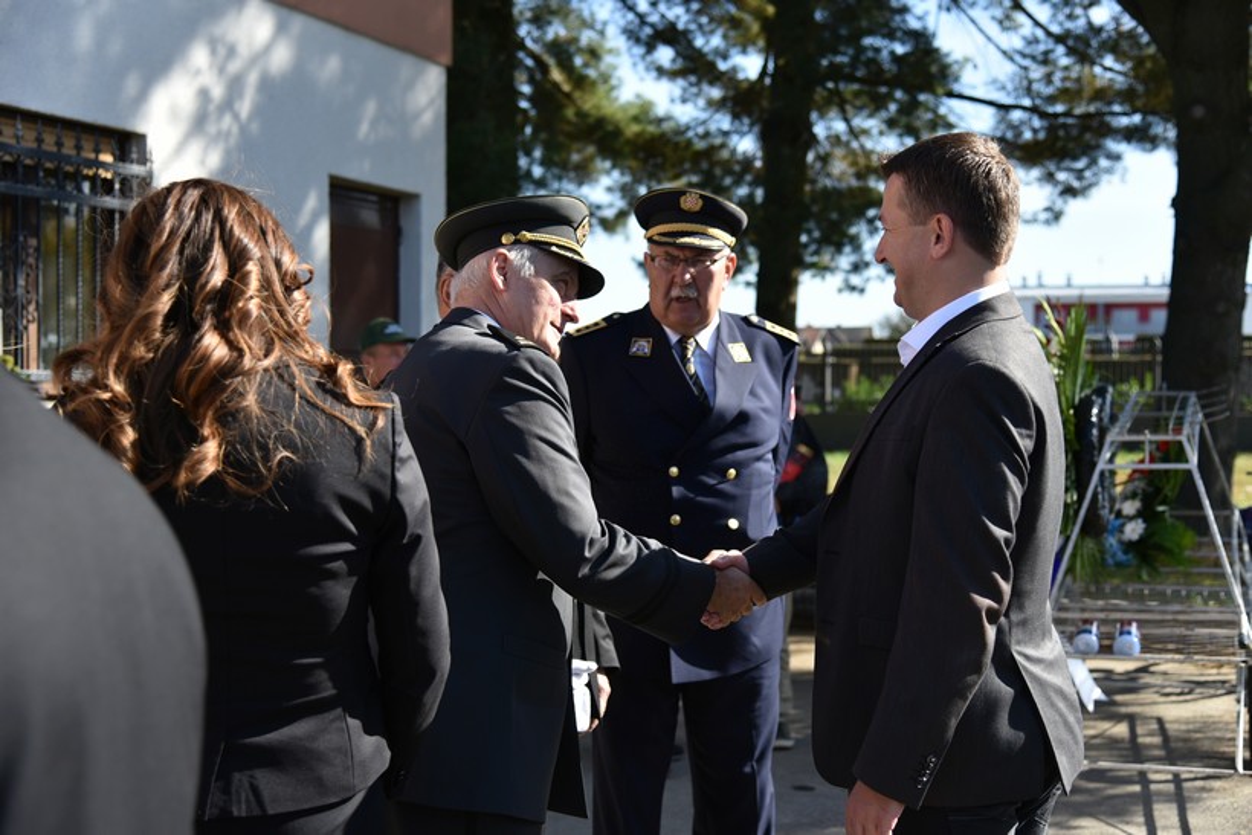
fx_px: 1600
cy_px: 418
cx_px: 626
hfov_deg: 42.7
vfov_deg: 29.3
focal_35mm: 46
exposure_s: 1/1250
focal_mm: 46
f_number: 4
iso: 320
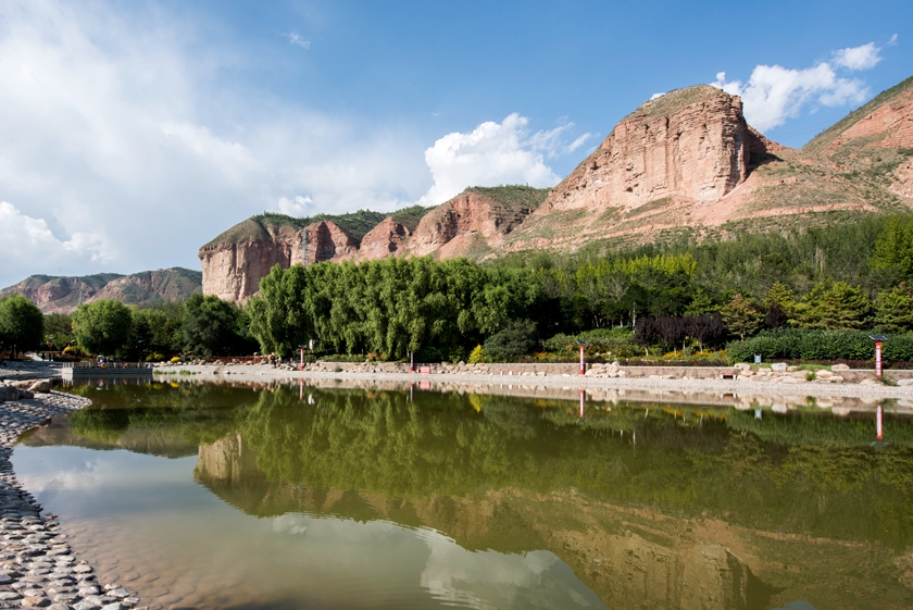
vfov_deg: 67.1
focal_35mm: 18
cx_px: 383
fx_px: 457
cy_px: 350
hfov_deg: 89.2
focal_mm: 14
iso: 160
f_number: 14
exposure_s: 1/100
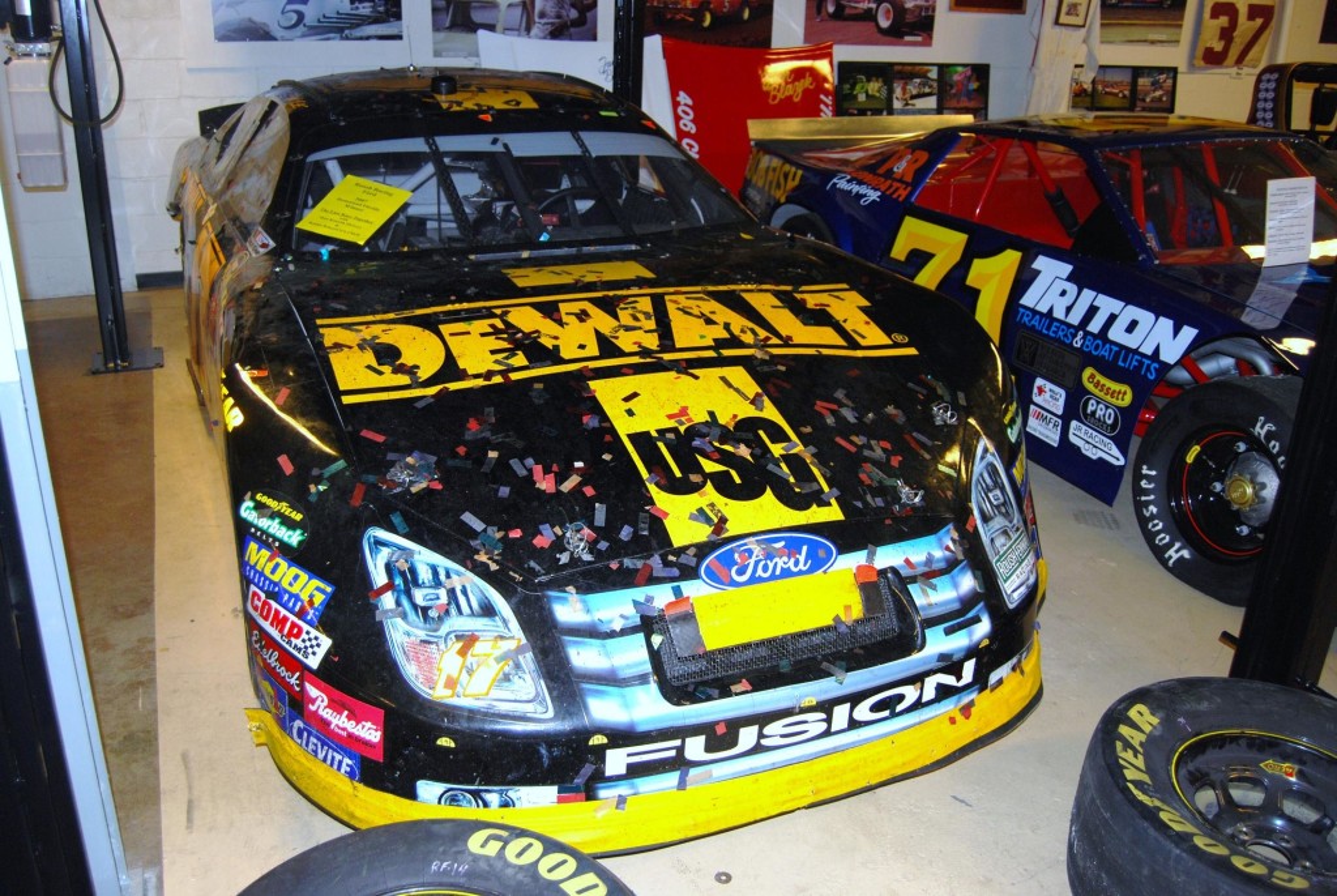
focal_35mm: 30
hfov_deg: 61.9
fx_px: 1116
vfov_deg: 43.7
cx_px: 668
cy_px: 448
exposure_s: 1/60
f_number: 3.8
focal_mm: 20
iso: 200
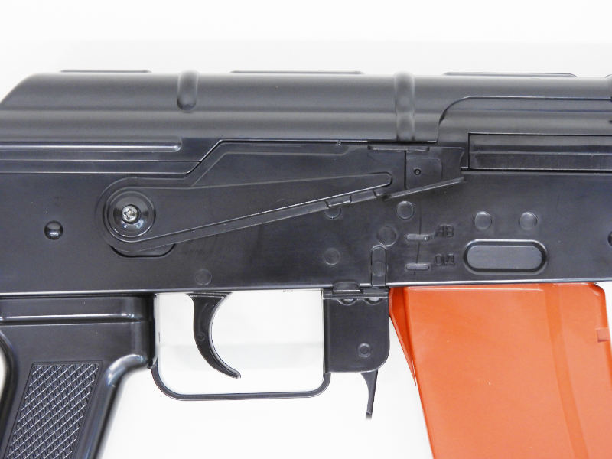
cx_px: 306
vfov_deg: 15.6
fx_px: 1680
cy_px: 230
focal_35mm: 95
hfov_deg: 20.7
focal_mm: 17
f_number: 4.8
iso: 200
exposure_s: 1/20
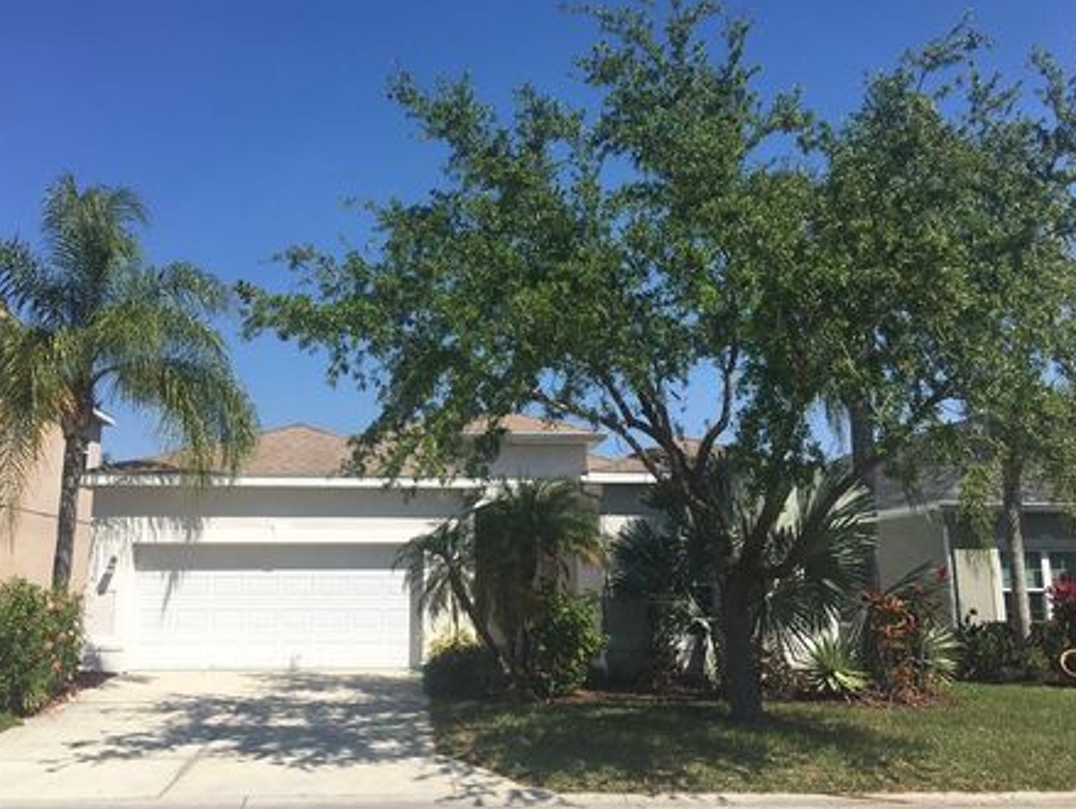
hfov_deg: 55.2
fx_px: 1027
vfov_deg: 43.0
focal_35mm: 33
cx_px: 478
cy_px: 386
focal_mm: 4.15
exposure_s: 1/2137
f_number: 2.2
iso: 25
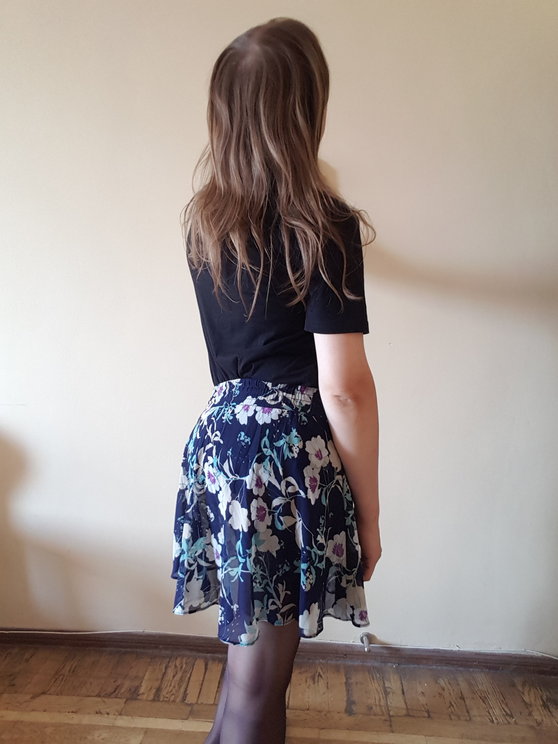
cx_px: 279
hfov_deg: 63.4
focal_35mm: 21
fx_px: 451
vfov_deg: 79.0
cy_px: 372
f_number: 1.7
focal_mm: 2.1
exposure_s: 1/33
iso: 160
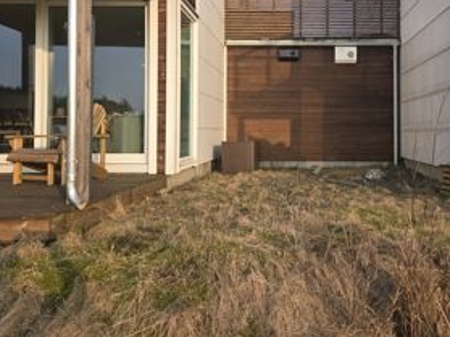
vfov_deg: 42.4
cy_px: 114
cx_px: 295
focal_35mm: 33
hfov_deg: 54.4
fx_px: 429
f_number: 1.8
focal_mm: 5.4
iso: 80
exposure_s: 1/2259
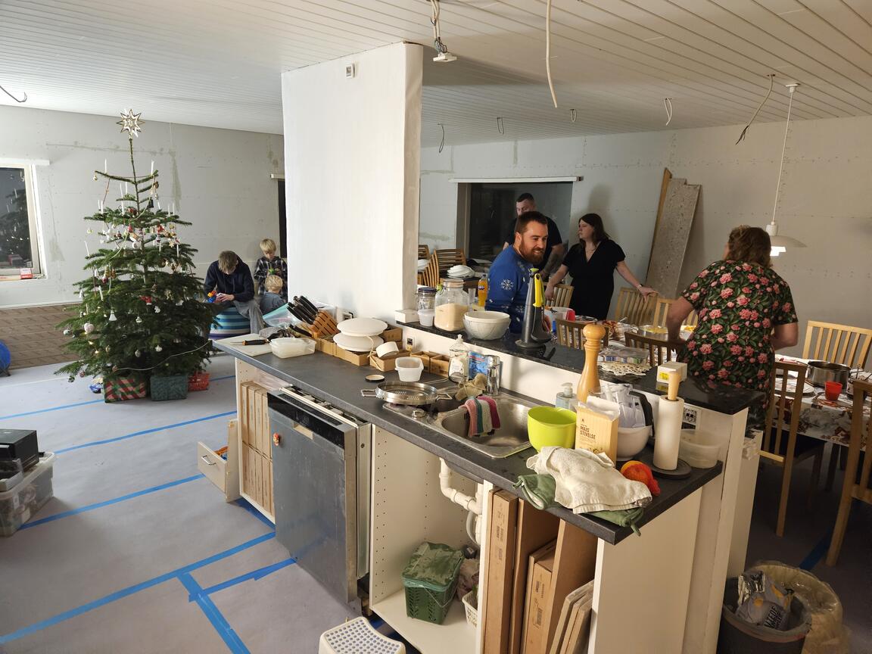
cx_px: 436
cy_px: 327
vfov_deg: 58.9
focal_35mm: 23
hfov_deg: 73.9
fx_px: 579
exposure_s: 1/100
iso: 1000
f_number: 1.8
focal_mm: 5.4
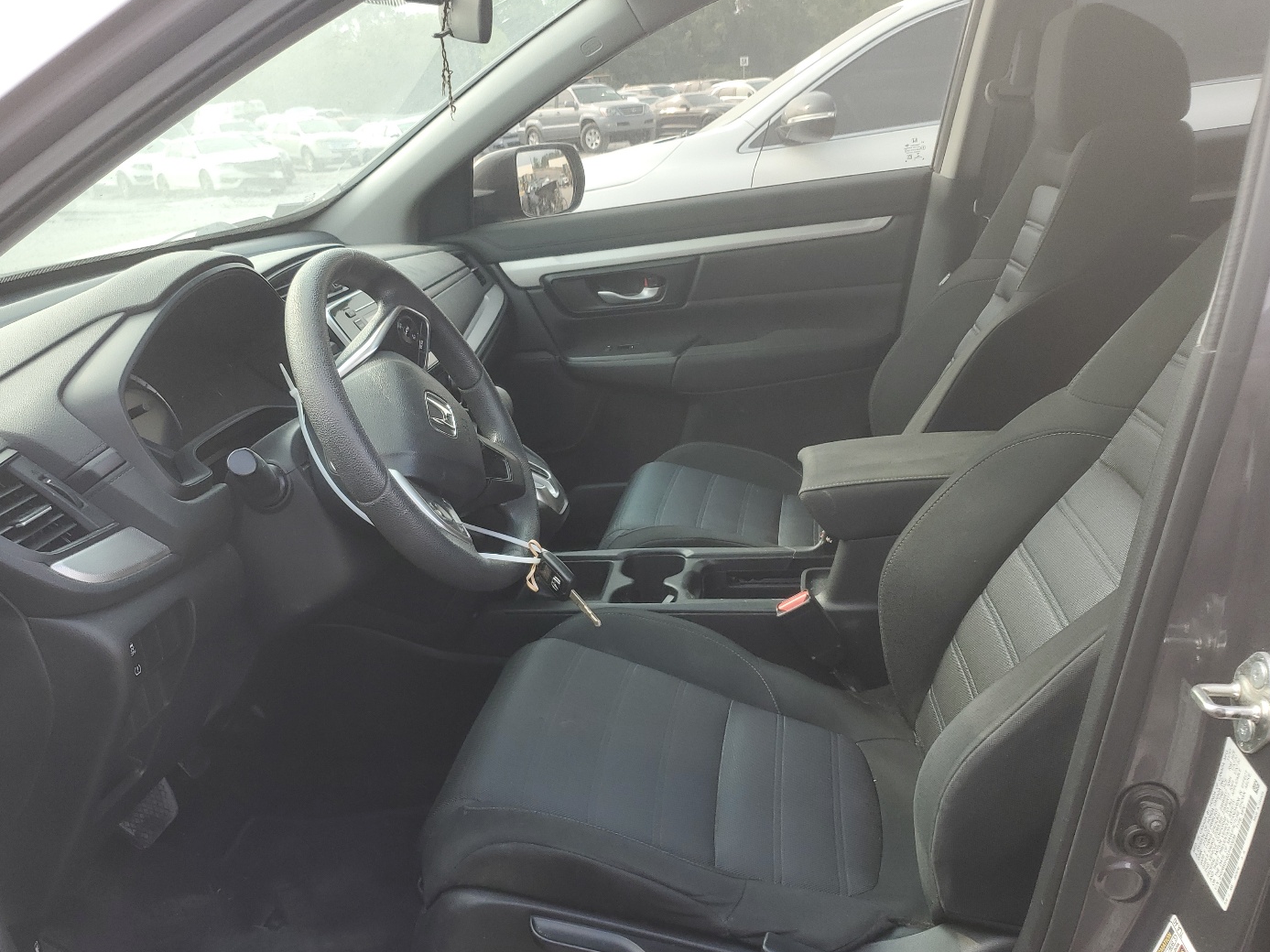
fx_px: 1101
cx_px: 586
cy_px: 543
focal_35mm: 30
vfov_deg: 46.7
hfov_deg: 59.9
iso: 50
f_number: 1.5
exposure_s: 1/333
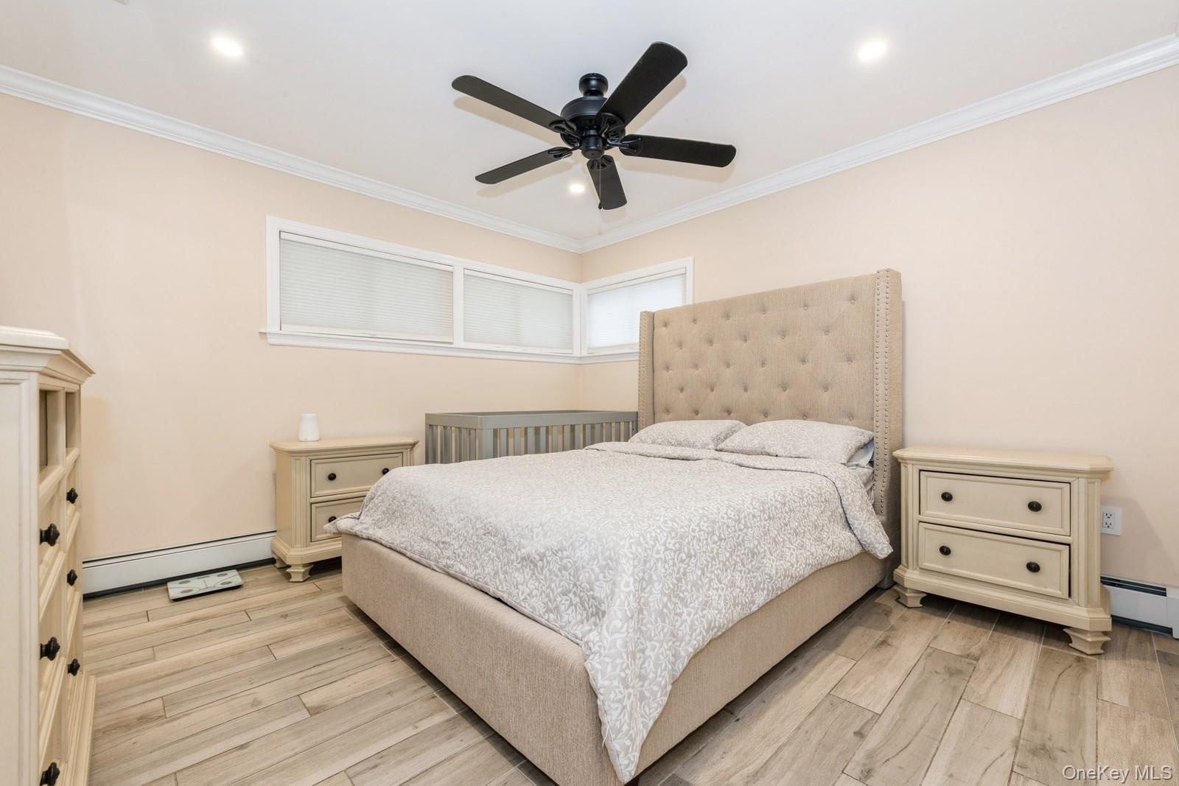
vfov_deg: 77.3
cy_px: 393
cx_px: 590
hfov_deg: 100.4
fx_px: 491
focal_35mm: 15
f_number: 11
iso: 400
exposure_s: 1/6
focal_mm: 15
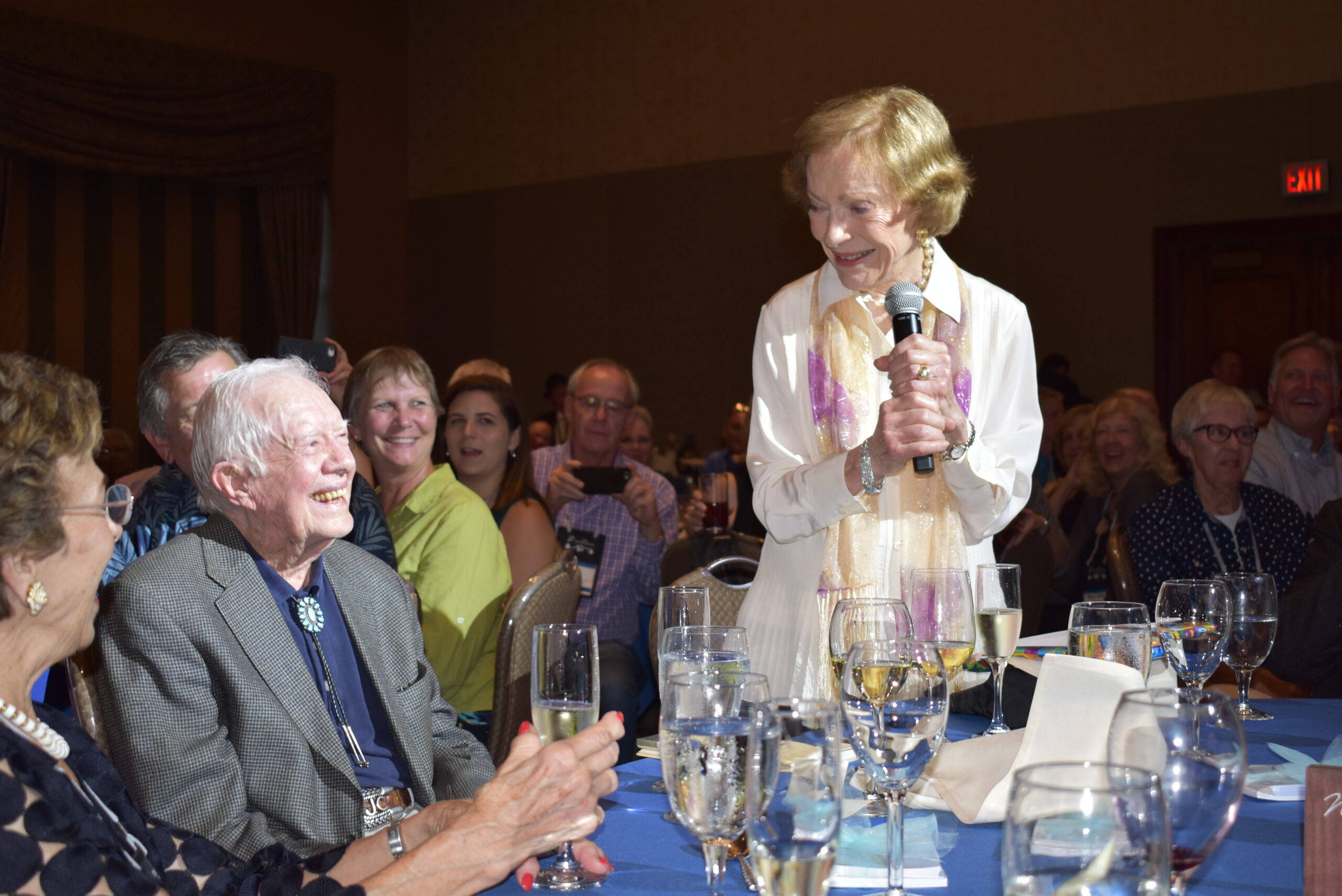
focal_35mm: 48
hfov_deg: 41.1
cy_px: 448
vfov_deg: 28.1
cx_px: 671
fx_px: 1790
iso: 500
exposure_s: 1/30
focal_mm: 32
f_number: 4.5
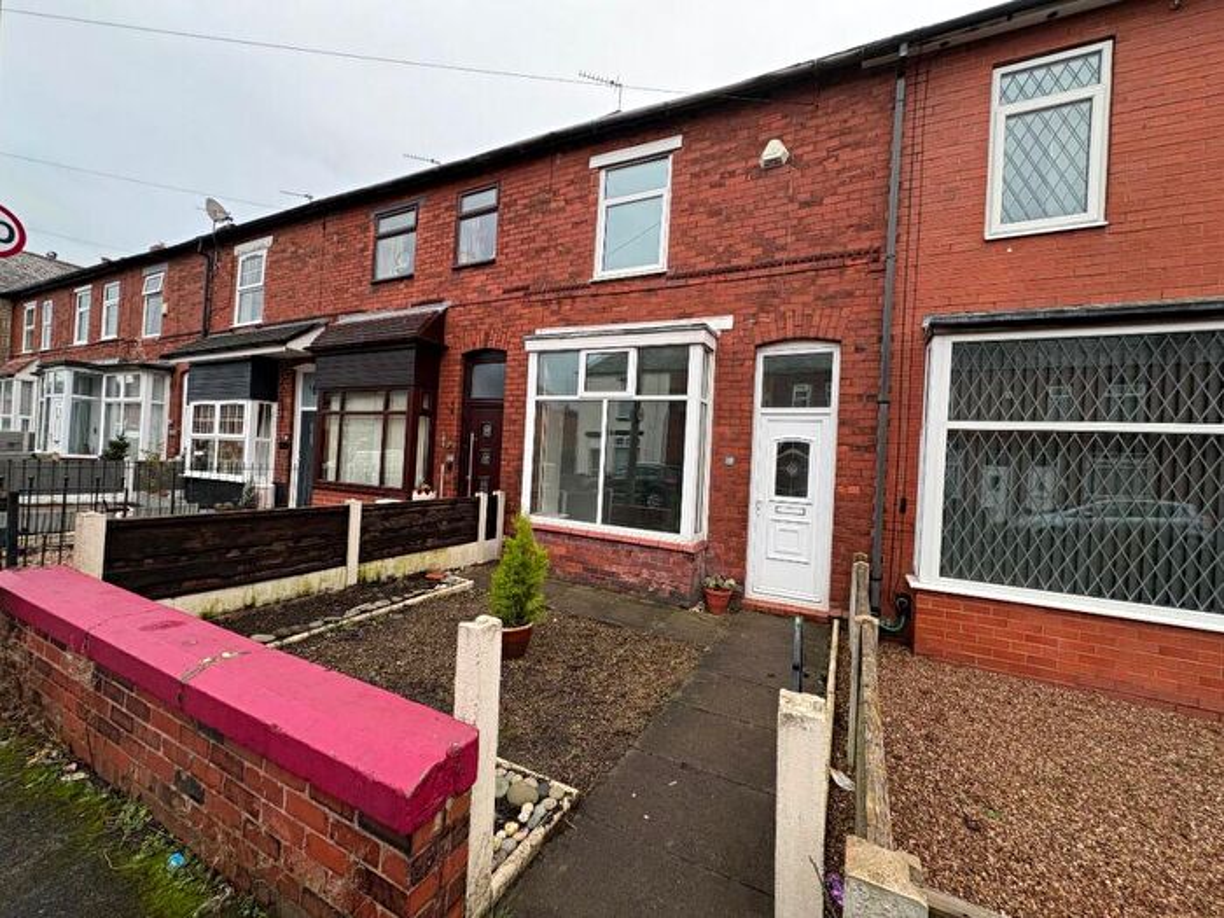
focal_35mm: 14
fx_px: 495
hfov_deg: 102.1
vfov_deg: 85.7
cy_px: 459
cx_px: 612
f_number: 2.2
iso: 160
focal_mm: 2.22
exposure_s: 1/99
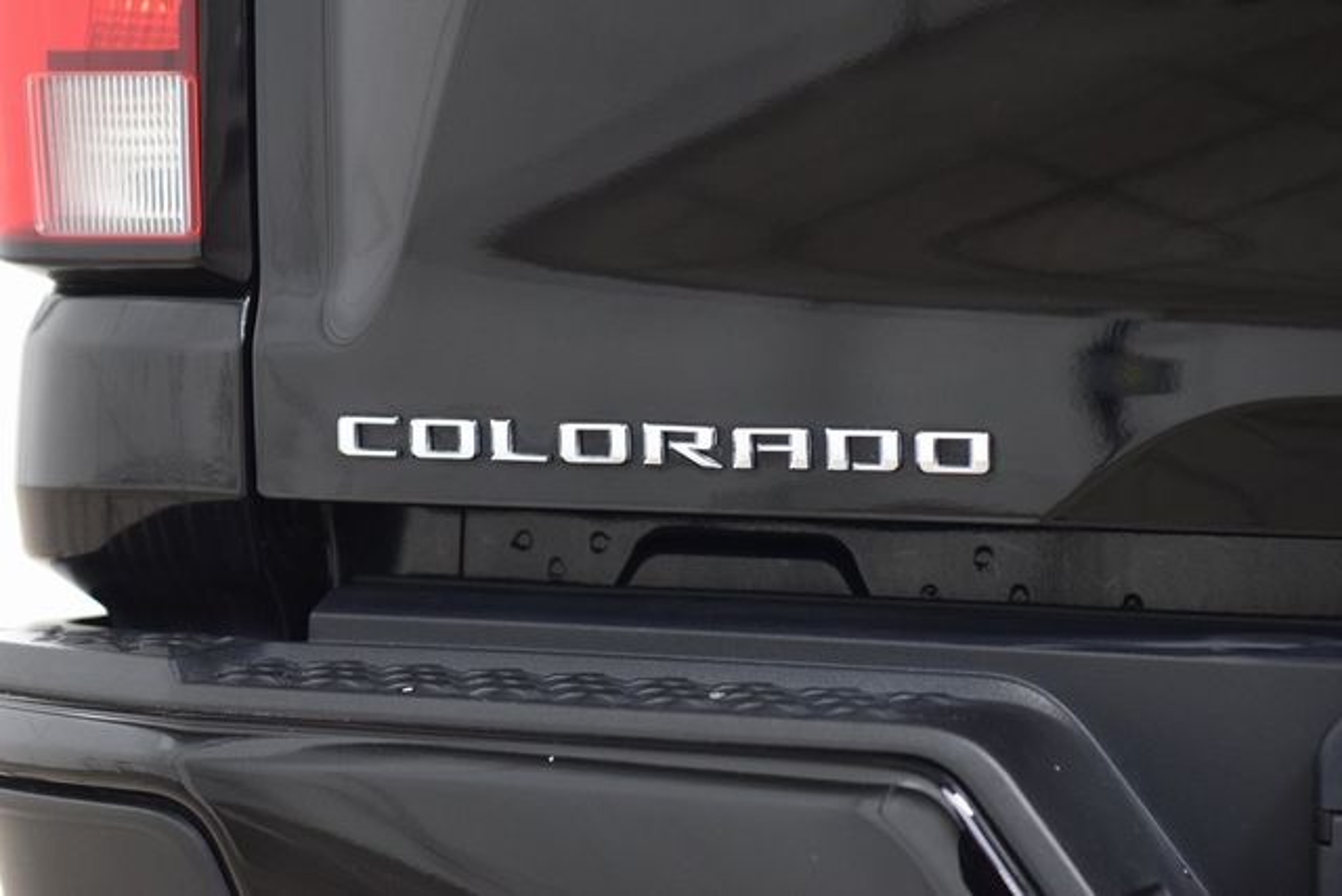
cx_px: 671
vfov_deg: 13.0
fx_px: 3915
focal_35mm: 105
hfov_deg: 19.5
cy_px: 448
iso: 1600
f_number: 3.5
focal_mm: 70
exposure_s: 1/30
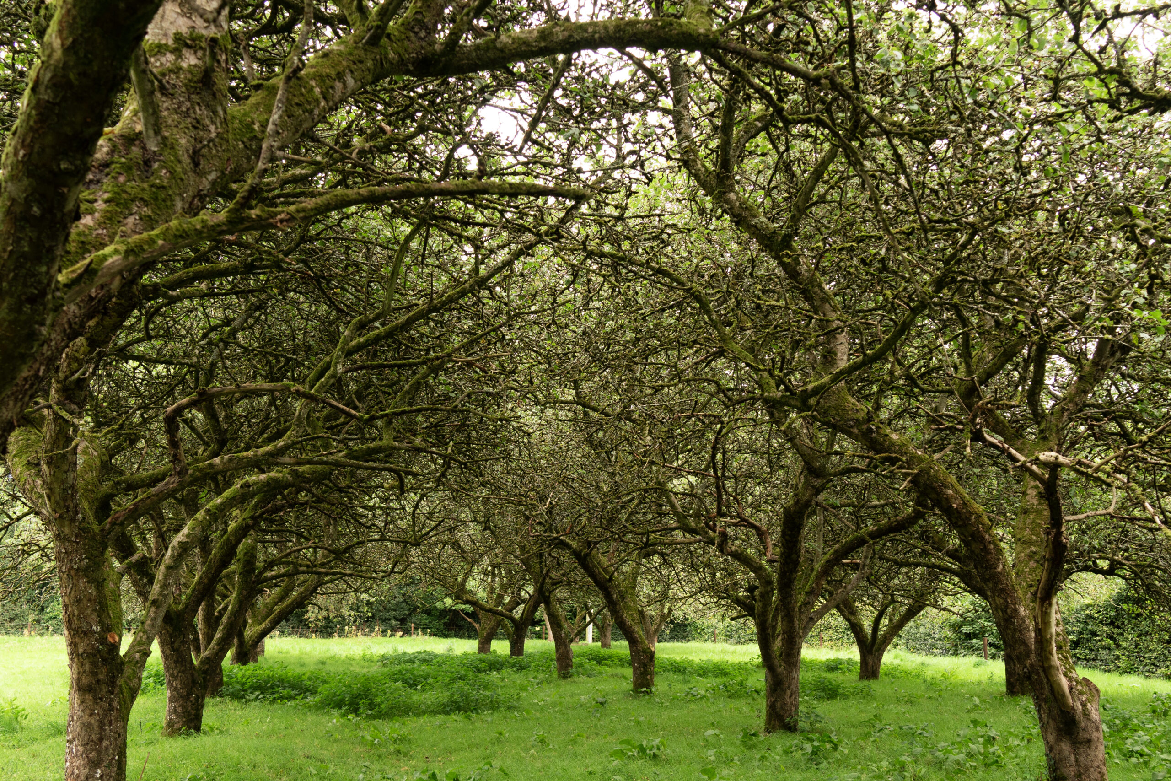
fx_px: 1366
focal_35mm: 42
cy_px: 390
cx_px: 586
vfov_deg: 31.9
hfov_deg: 46.4
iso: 400
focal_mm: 28
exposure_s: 1/125
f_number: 5
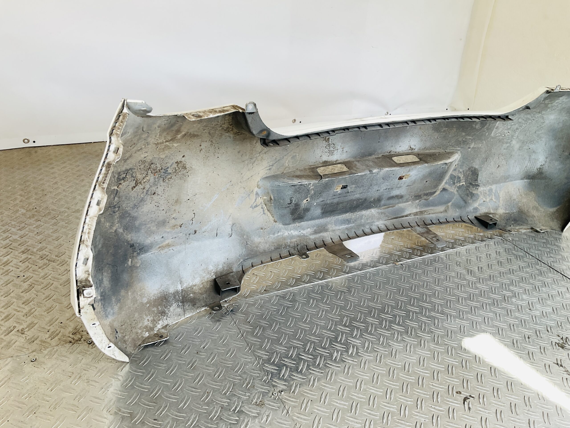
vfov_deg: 48.2
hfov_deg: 61.7
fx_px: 478
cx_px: 285
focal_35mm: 29
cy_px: 214
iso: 25
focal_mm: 3
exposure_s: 1/120
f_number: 1.8
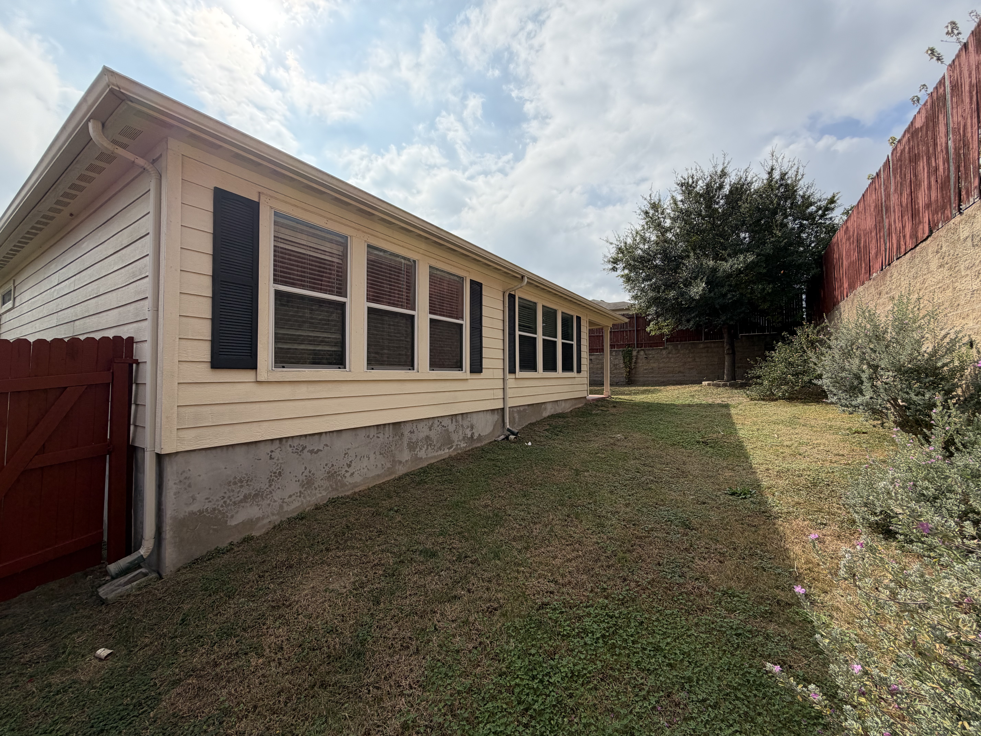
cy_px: 368
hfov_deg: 102.1
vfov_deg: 85.7
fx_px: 397
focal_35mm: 14
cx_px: 490
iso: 25
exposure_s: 1/1534
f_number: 2.2
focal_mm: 2.22
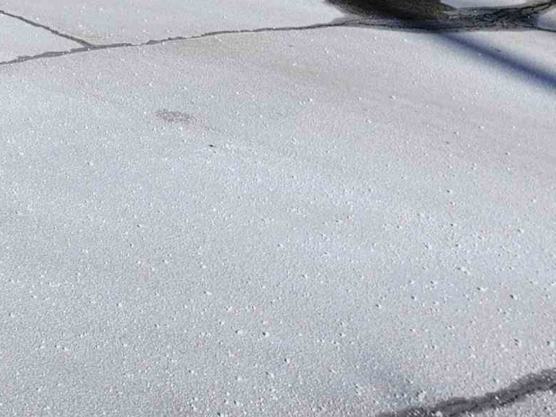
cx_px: -259
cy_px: -398
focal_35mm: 90
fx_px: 1446
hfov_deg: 19.3
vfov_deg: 14.0
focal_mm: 5.54
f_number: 1.8
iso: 25
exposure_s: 1/3042
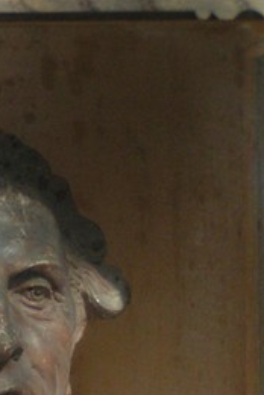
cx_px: -47
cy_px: 441
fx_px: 3839
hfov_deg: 3.9
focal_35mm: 349
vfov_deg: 5.9
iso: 200
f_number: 3.5
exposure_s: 1/50
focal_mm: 21.9
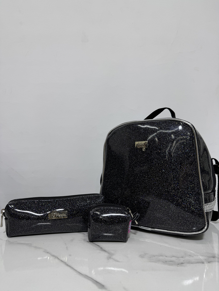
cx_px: 110
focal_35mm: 24
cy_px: 146
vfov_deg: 71.6
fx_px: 202
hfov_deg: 56.8
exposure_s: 1/152
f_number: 1.78
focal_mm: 6.76
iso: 64
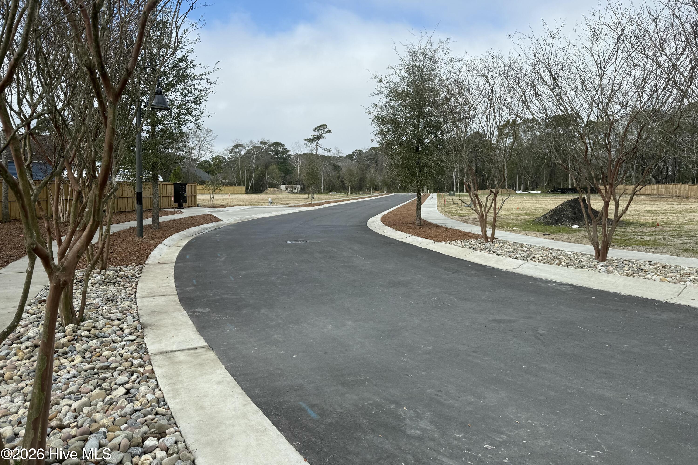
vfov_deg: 51.2
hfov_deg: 71.5
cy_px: 216
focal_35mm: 25
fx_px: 485
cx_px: 349
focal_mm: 6.76
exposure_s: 1/4405
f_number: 1.78
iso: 80
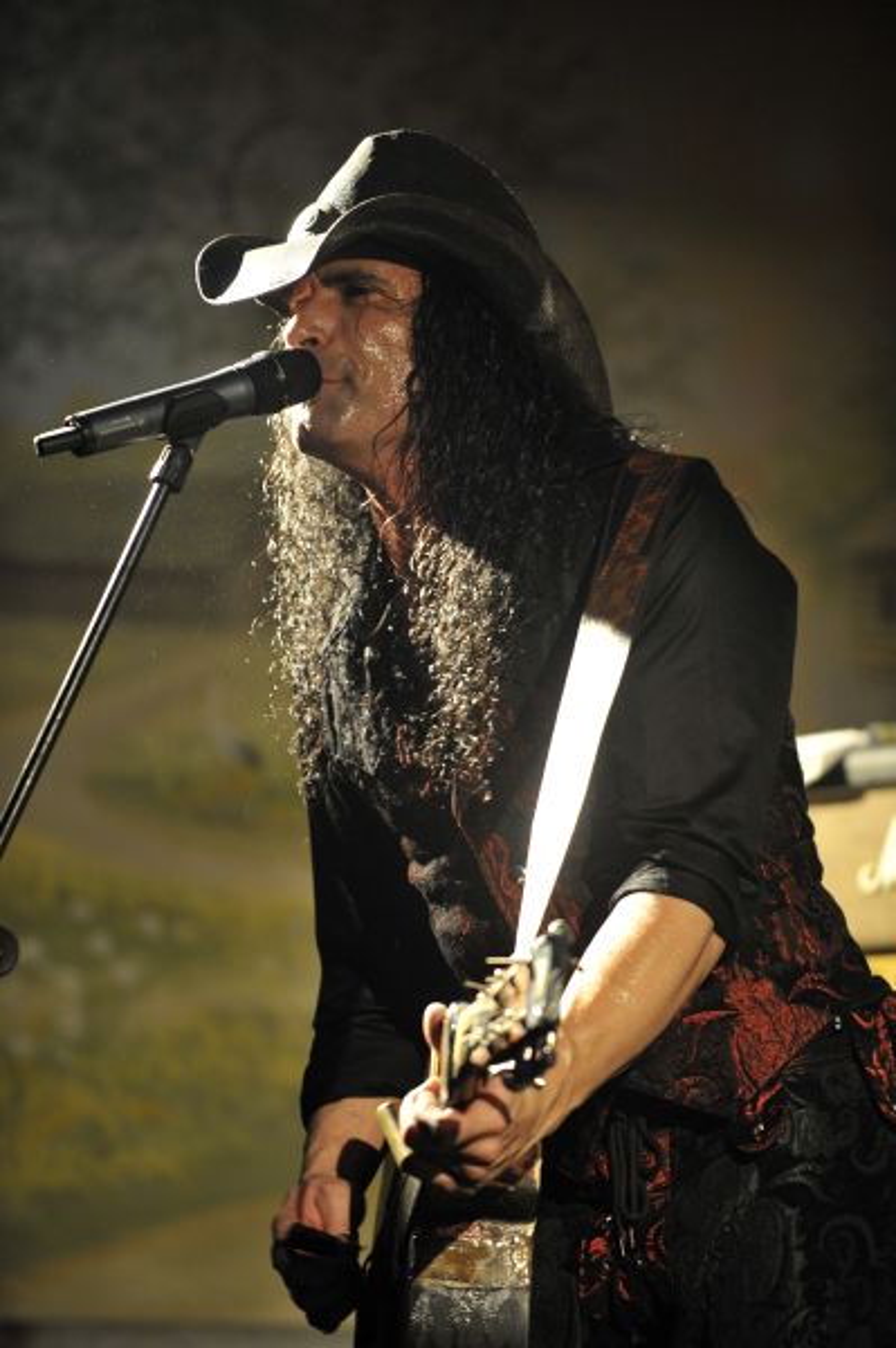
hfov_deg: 6.9
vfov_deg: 10.3
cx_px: 448
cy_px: 674
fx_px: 7479
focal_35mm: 200
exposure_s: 1/80
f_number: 3.2
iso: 1600
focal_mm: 200
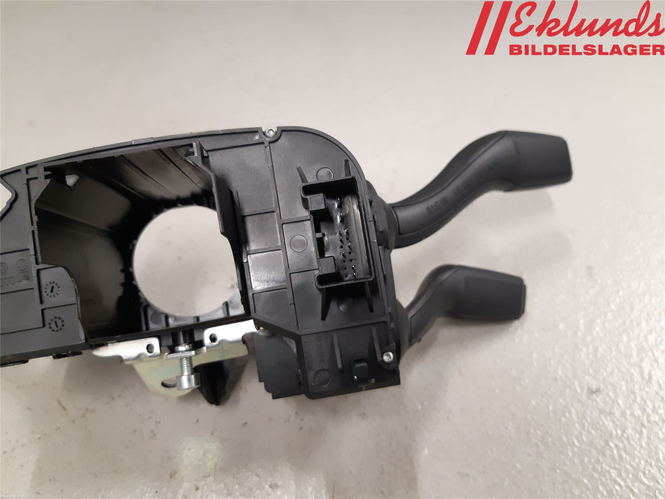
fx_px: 499
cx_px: 332
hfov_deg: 67.3
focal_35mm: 26
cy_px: 250
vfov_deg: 53.1
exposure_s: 1/50
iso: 200
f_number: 1.7
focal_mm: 3.93
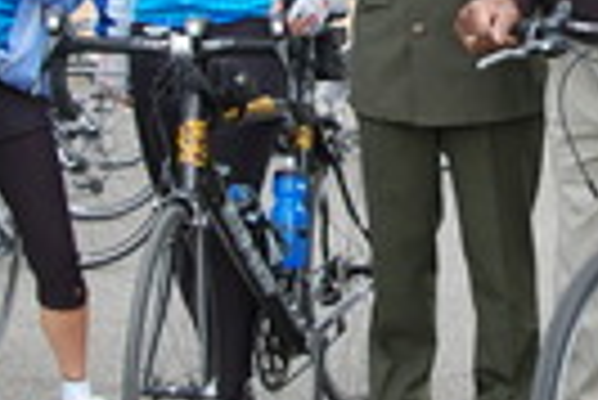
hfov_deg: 20.0
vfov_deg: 13.4
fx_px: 1680
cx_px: 470
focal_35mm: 101
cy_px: -4
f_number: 5.6
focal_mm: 18
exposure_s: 1/125
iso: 250
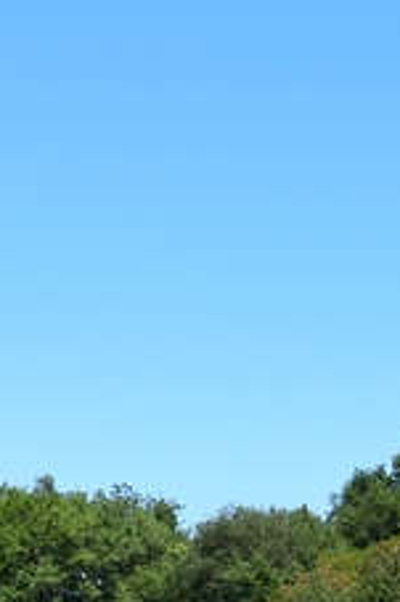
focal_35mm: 152
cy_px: 646
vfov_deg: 13.3
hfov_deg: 7.9
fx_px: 2540
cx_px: -736
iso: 320
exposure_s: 1/500
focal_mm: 23
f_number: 11
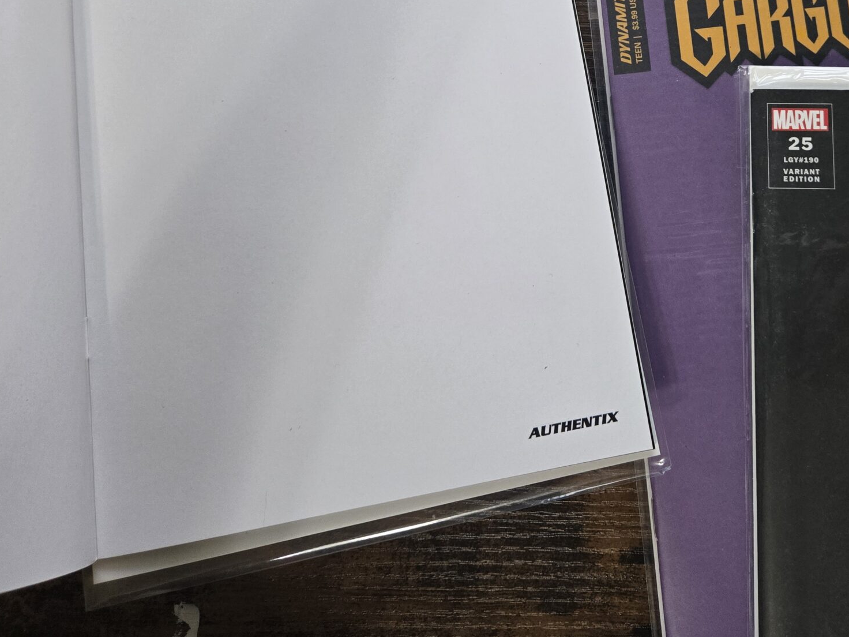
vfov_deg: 34.4
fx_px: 981
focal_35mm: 40
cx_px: 638
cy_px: 95
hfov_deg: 45.2
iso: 250
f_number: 1.8
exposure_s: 1/120
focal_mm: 5.4
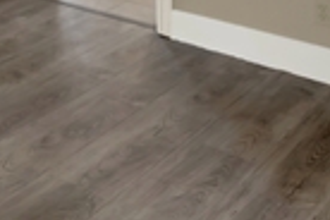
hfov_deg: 16.1
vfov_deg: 16.0
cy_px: -226
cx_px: -430
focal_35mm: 65
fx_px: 596
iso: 250
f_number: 2.8
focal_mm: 14
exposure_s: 1/30
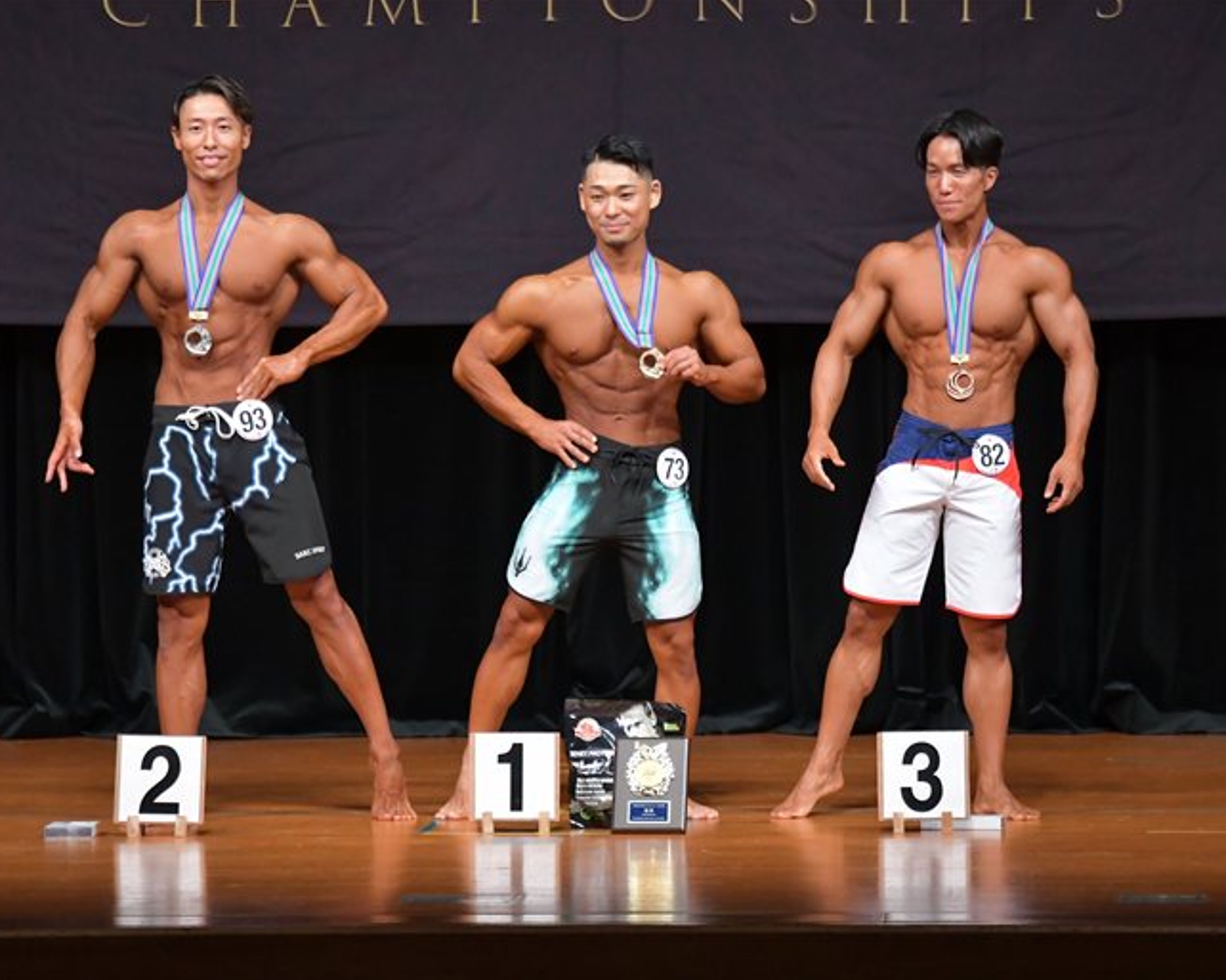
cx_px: 622
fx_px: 9865
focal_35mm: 272
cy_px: 489
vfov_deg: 5.7
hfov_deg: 7.1
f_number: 5.6
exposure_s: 1/400
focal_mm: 160
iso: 4000
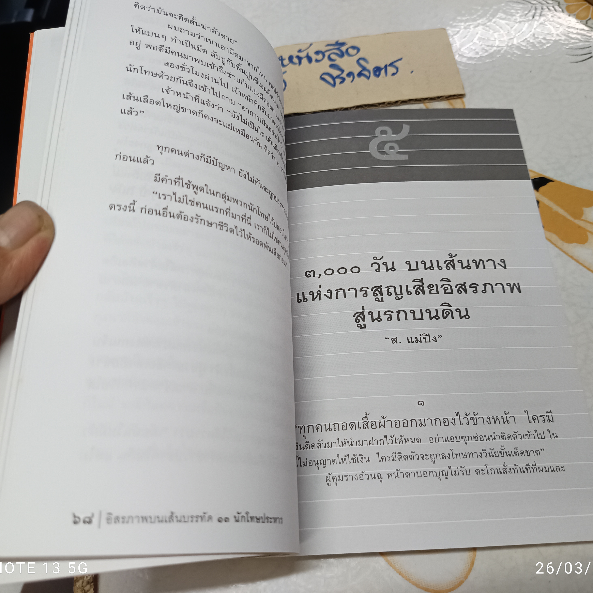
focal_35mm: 29
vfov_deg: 55.6
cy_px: 295
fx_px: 562
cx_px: 311
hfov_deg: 55.6
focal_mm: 5.31
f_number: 1.7
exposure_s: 1/50
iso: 966
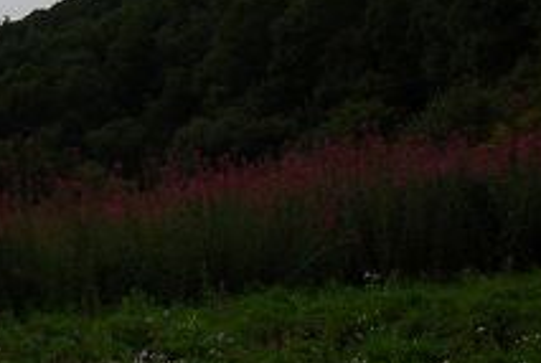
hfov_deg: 21.1
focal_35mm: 93
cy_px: -113
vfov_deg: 14.2
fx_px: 1401
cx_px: -10
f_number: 5
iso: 200
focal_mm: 22
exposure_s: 1/80
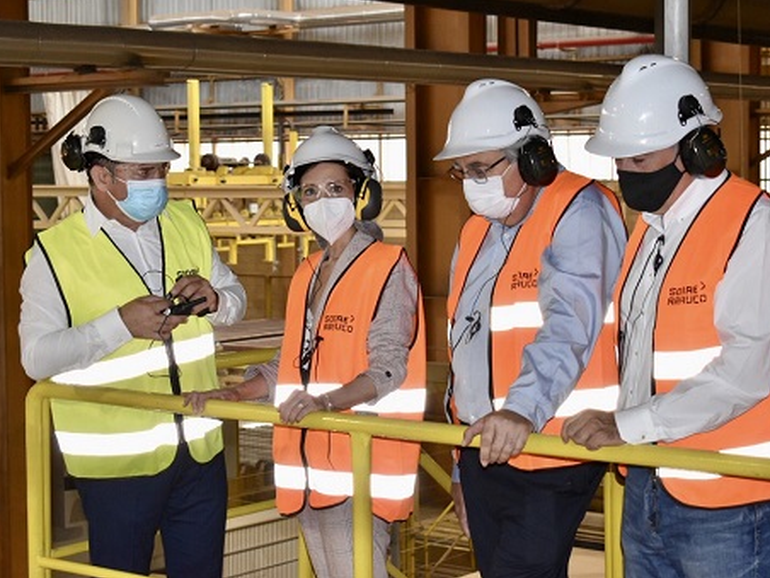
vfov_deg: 18.7
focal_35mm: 79
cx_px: 376
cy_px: 286
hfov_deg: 24.7
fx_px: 1757
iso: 1250
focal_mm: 48
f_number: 5.3
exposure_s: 1/60
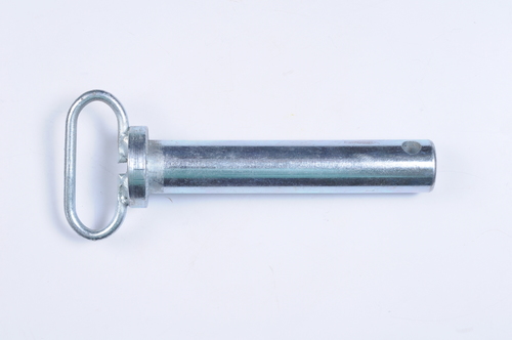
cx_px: 256
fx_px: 1065
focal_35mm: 75
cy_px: 170
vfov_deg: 18.1
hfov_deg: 27.0
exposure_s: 1/125
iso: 200
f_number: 11
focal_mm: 50
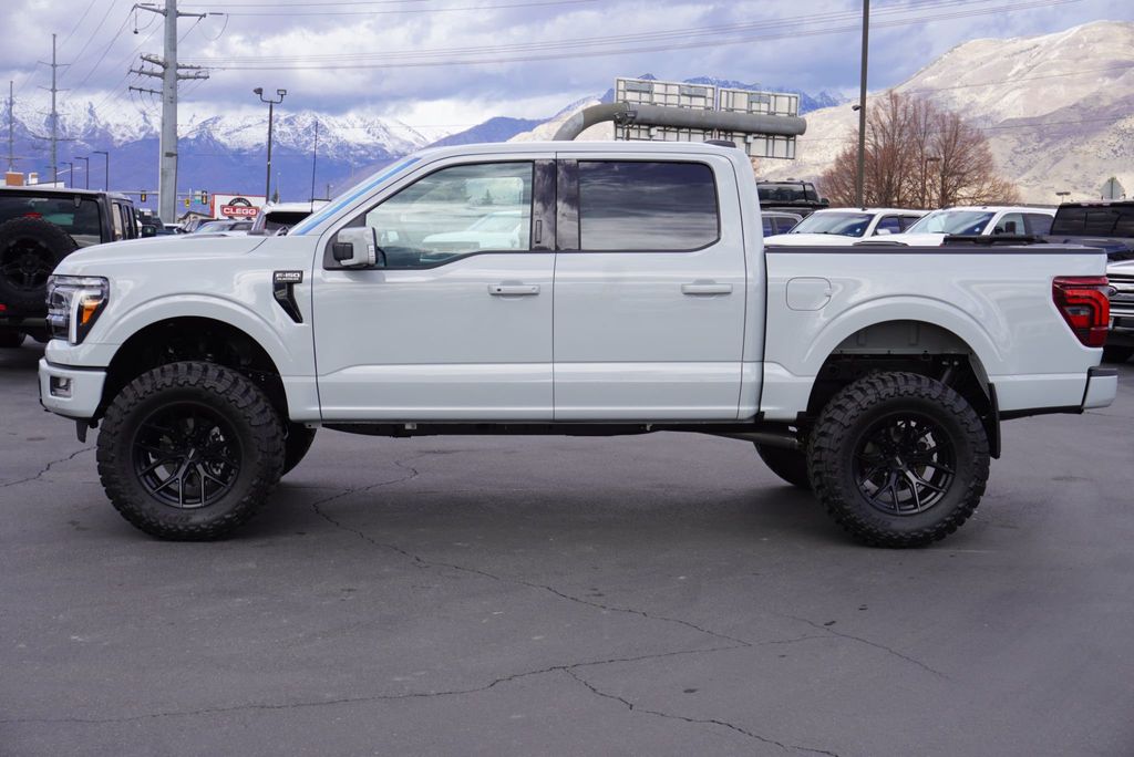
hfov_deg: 39.9
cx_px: 567
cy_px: 378
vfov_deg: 27.3
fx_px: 1560
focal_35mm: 50
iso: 100
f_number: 8
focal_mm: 33
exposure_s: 1/100
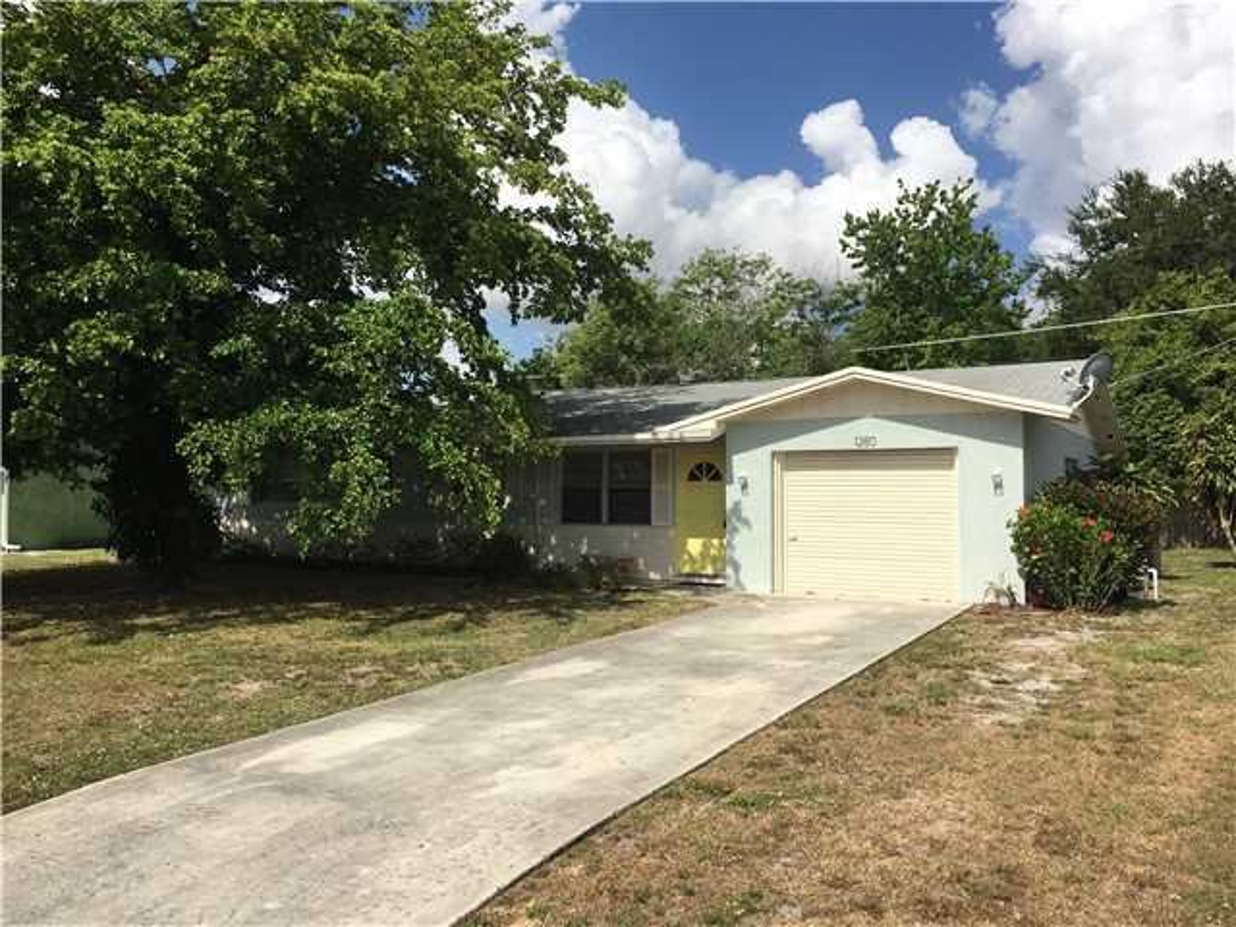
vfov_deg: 48.2
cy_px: 464
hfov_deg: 61.7
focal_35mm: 29
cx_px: 618
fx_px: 1035
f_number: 2.2
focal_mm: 4.15
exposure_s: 1/2849
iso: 25
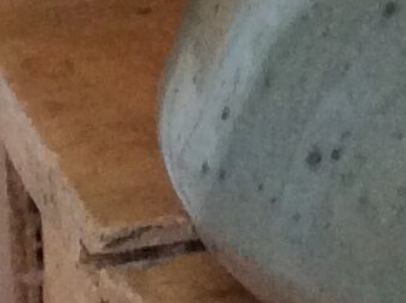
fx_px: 2893
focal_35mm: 247
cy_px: 150
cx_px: 782
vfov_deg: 6.0
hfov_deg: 7.7
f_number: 2.4
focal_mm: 3.3
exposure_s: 1/25
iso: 200
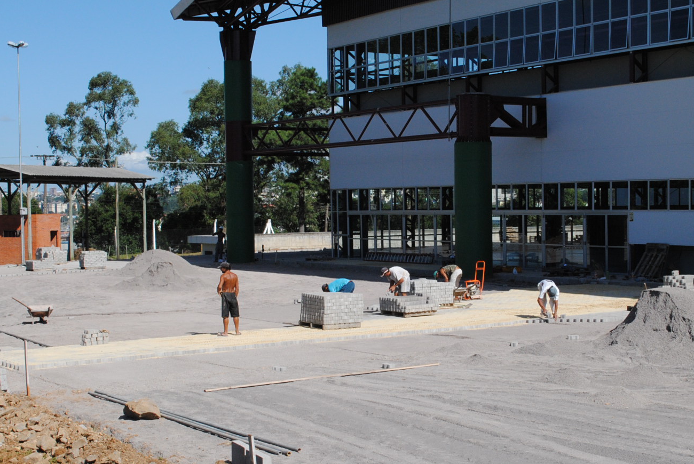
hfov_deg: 30.0
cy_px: 266
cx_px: 386
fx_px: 1293
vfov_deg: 20.3
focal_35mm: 67
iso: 400
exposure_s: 1/640
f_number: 13
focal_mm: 30
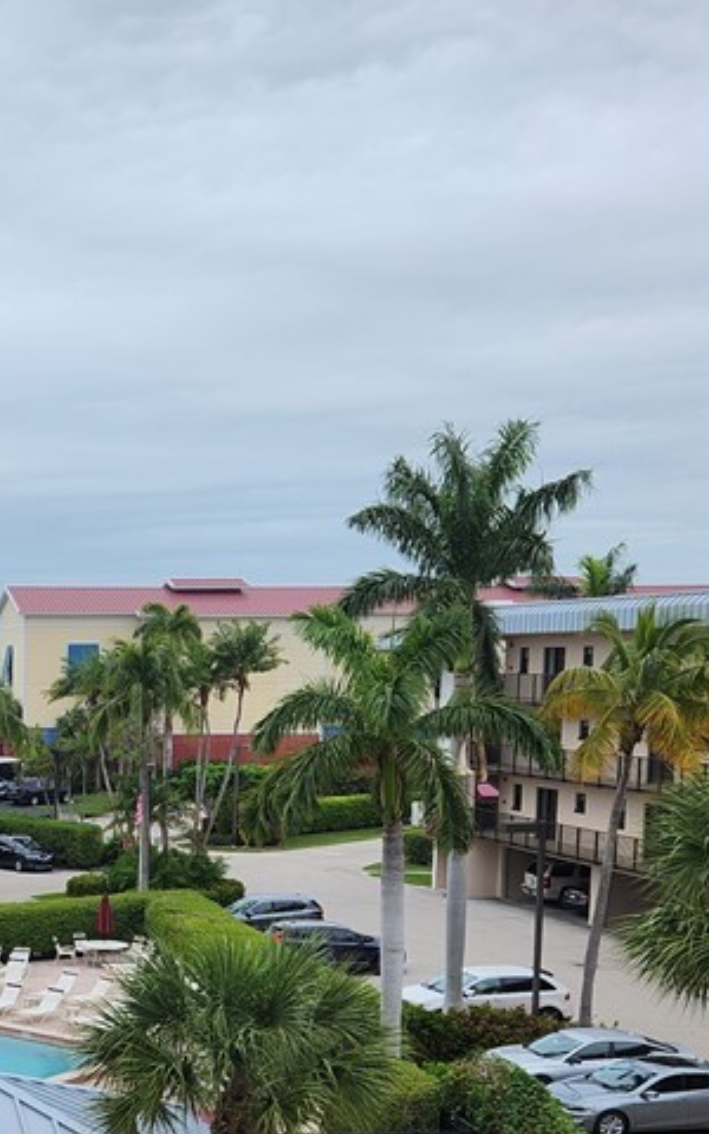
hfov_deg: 22.6
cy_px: 815
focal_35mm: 52
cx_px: -173
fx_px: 1608
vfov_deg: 38.1
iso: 20
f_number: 1.8
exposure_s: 1/976
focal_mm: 5.4
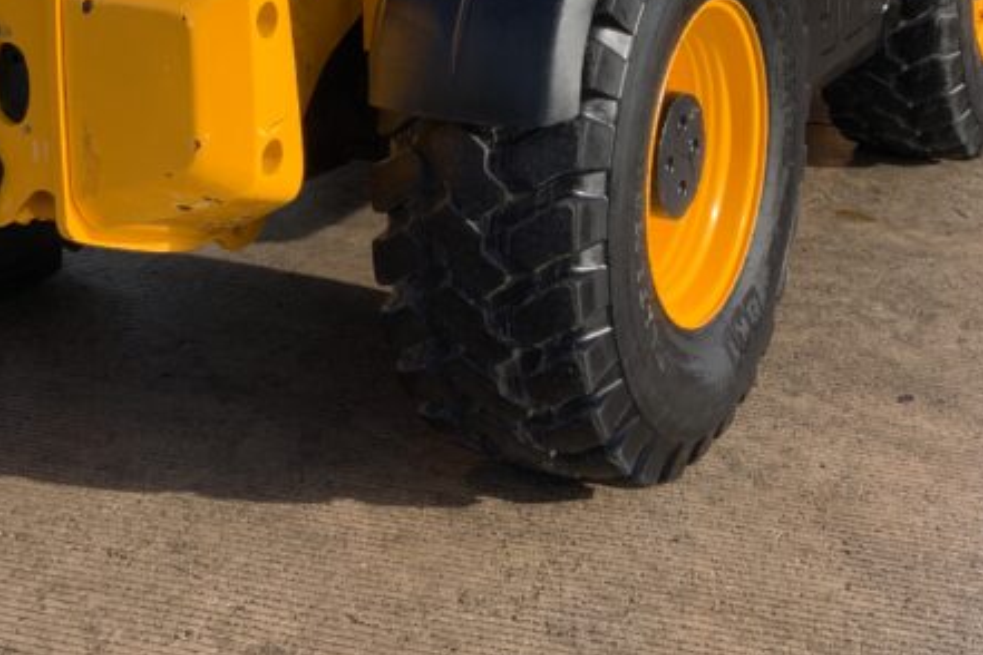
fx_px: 1911
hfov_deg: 28.8
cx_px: 497
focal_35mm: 70
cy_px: -140
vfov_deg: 18.4
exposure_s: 1/804
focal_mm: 3
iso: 16
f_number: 1.8
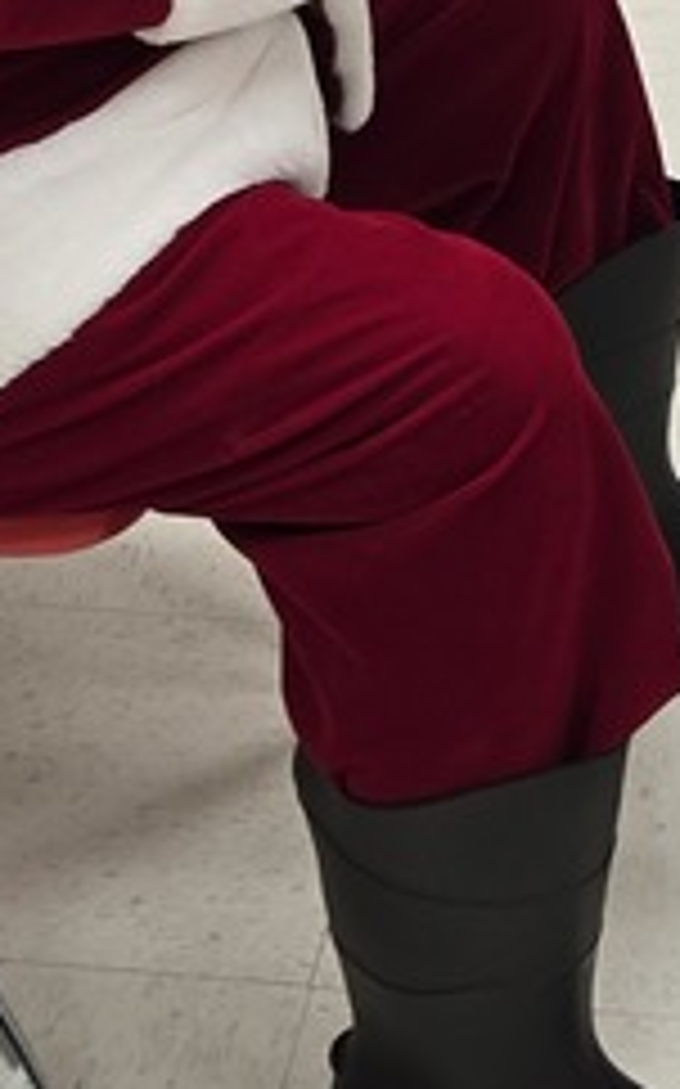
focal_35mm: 103
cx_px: 887
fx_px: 3058
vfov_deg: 18.2
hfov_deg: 12.3
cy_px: -508
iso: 64
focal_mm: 5.4
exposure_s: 1/60
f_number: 1.8
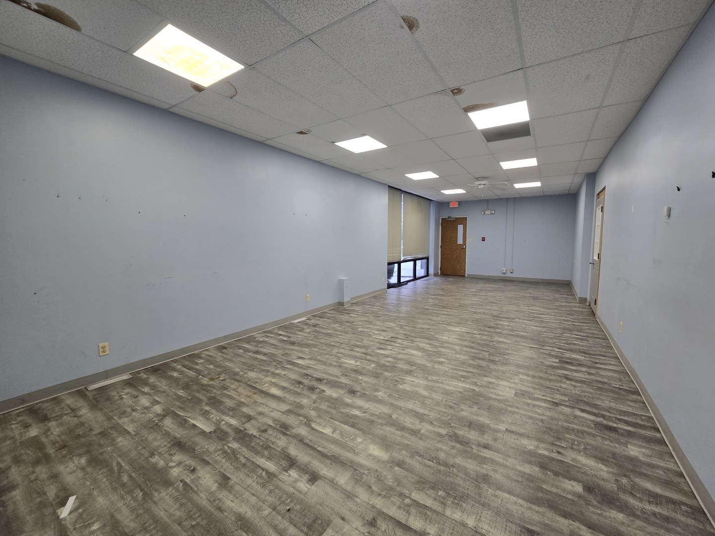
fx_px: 269
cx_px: 358
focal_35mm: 13
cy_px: 268
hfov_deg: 106.2
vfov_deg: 89.9
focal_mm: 2.2
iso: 64
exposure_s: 1/60
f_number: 2.2
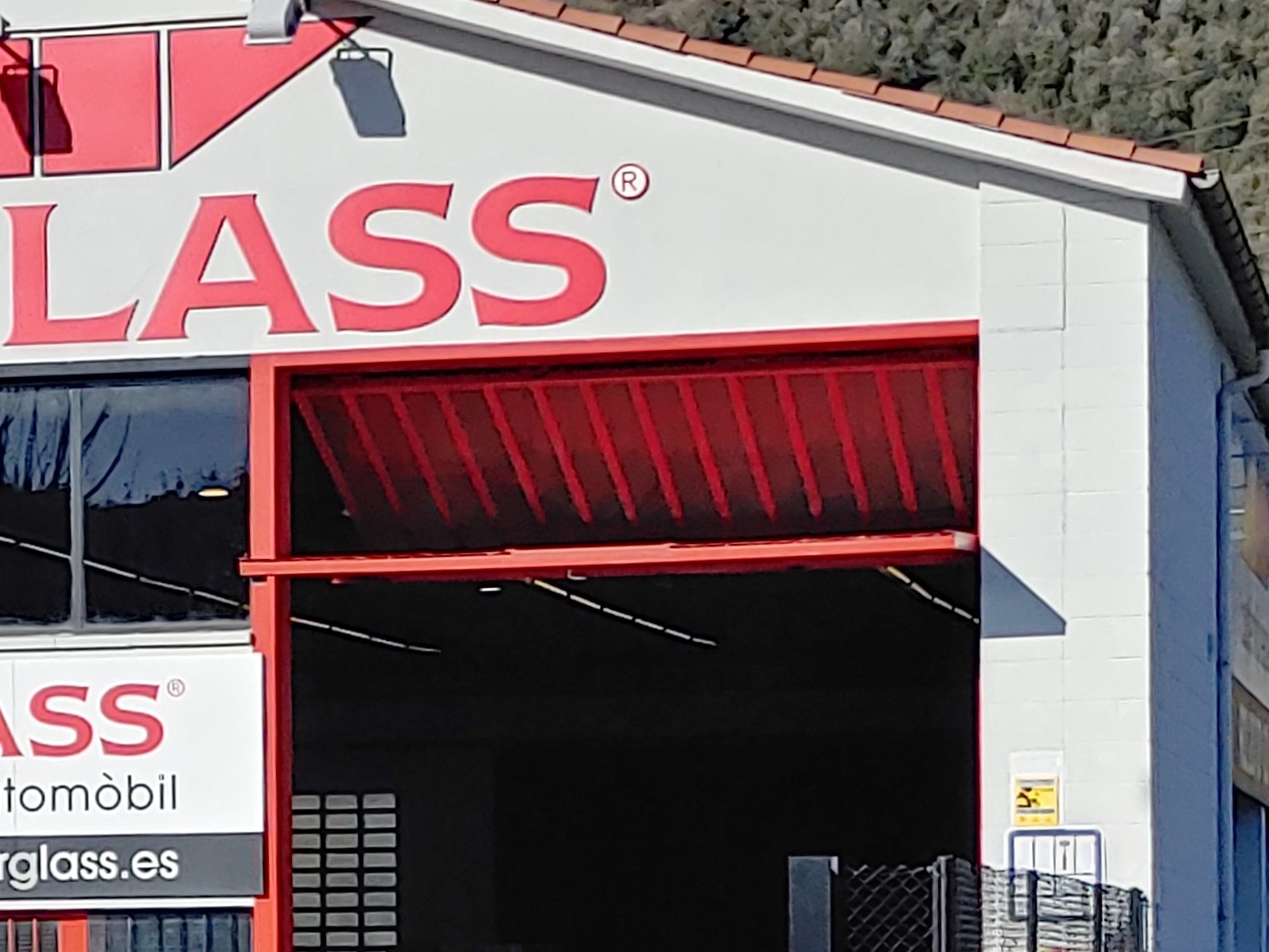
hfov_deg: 15.7
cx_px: 272
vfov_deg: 11.7
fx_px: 4583
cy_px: 979
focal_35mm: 125
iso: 50
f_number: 1.8
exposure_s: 1/4348
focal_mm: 4.36
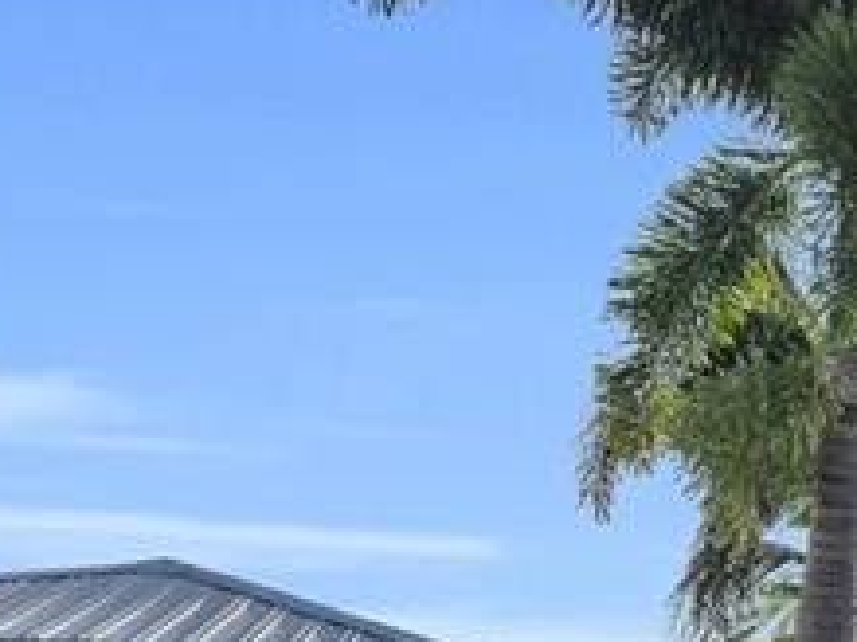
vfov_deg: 17.8
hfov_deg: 20.1
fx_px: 1782
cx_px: 1514
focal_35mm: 72
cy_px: 1022
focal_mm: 16
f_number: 9
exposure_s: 1/1000
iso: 200
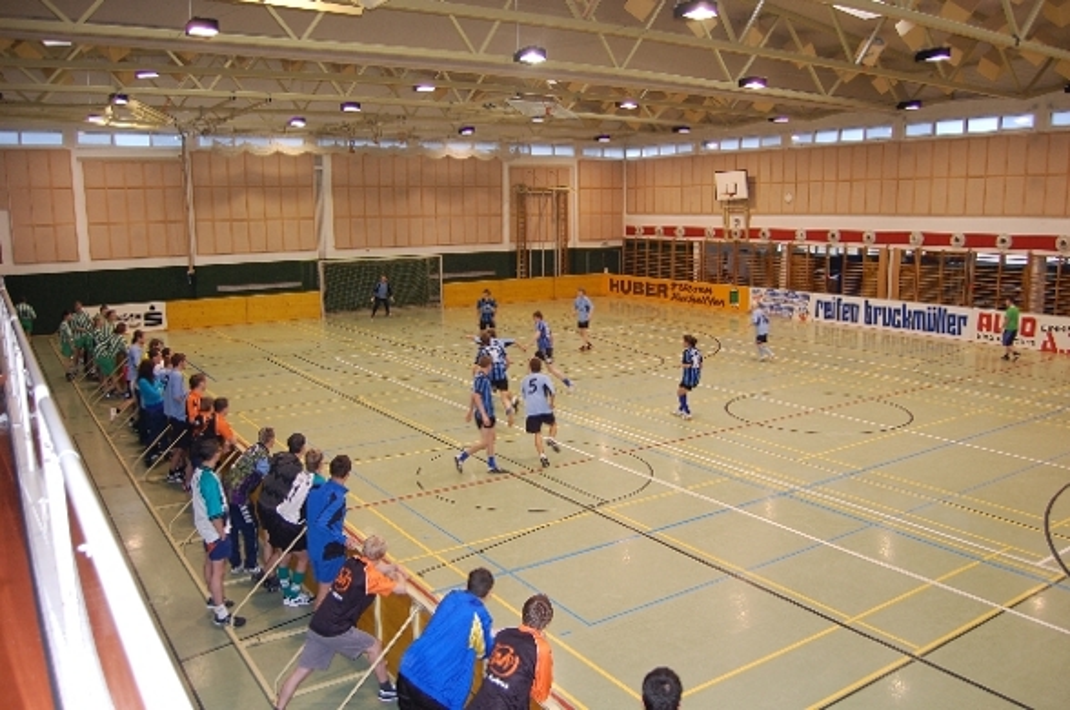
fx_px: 846
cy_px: 355
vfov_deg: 45.5
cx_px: 535
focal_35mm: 28
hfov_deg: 64.6
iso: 500
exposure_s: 1/60
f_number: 3.5
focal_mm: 19
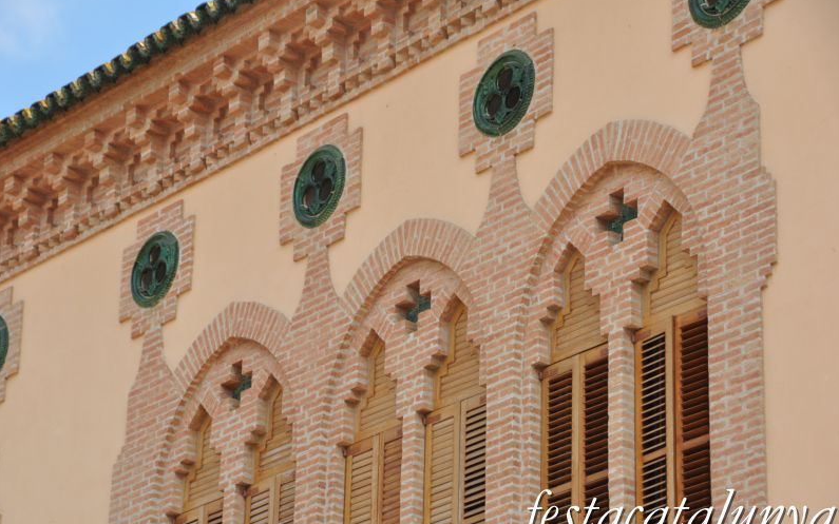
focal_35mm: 126
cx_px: 420
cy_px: 273
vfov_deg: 10.4
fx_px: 2881
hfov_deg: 16.6
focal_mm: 82
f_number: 8
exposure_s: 1/250
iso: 200
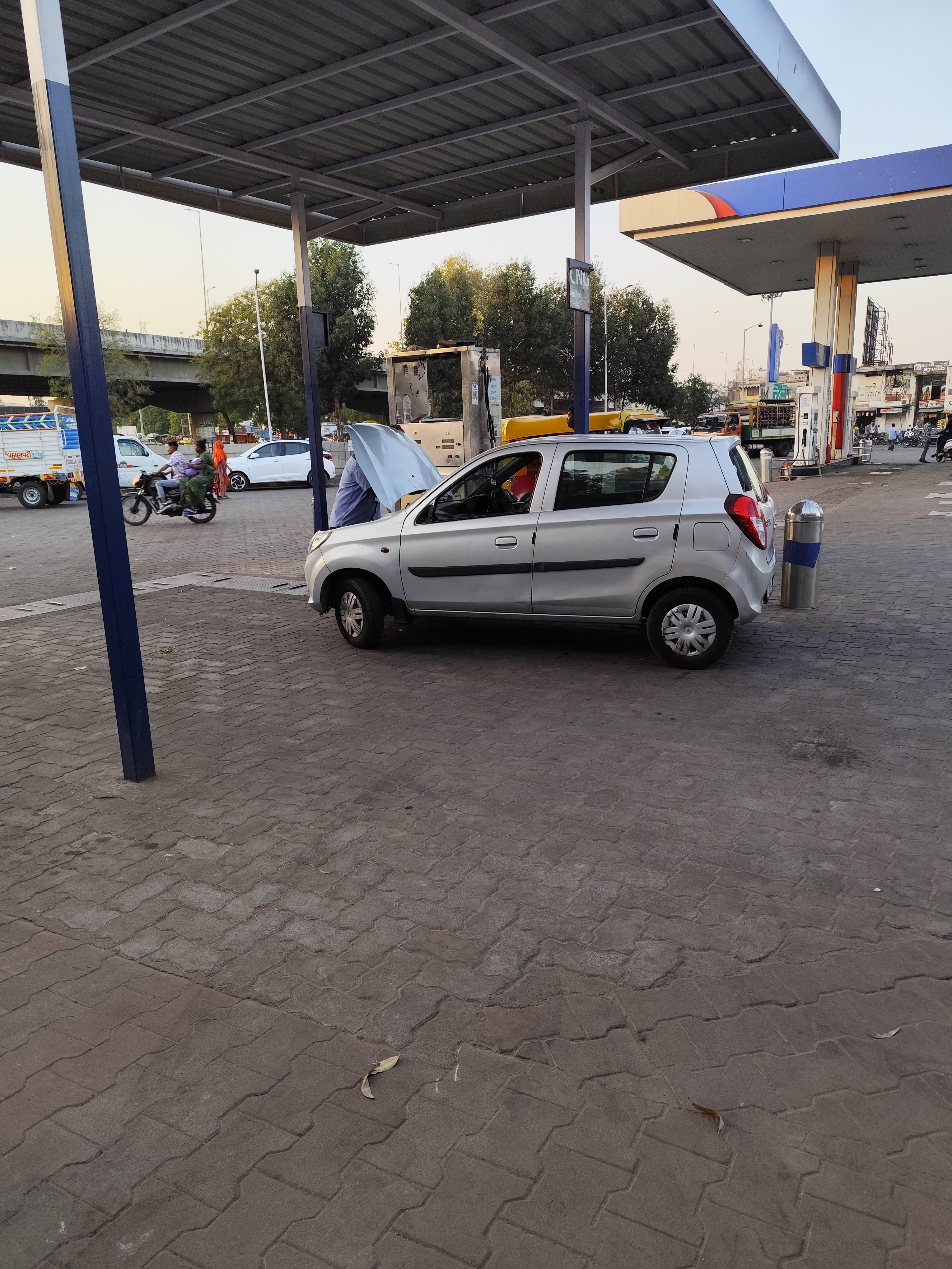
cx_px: 476
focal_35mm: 23
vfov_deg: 73.9
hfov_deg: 58.9
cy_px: 634
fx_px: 843
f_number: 1.65
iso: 50
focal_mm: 6.19
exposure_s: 1/124
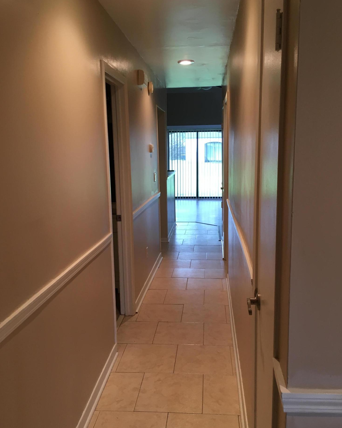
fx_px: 392
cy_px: 215
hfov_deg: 47.1
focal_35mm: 31
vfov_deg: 57.2
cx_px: 175
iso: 80
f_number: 2.2
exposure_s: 1/33
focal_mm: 4.15
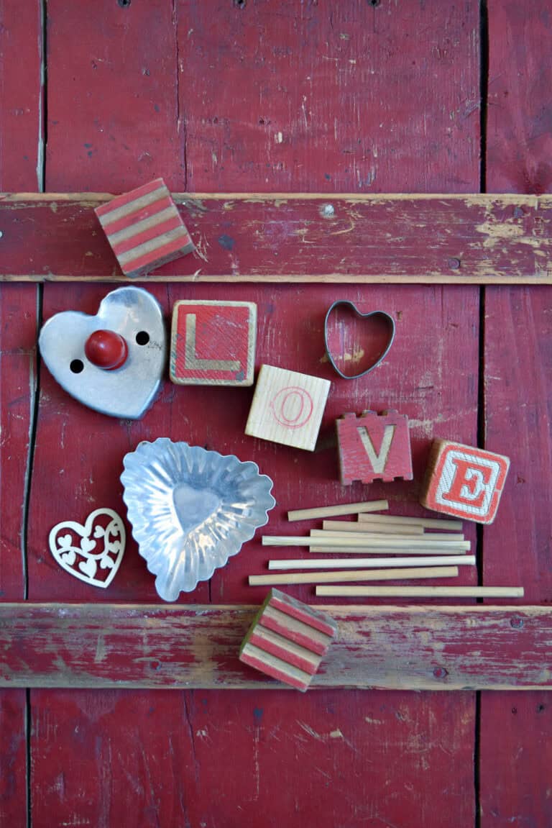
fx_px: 1207
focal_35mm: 52
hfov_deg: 25.8
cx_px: 276
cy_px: 414
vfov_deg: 37.8
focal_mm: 35
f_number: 4.5
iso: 400
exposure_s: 1/80
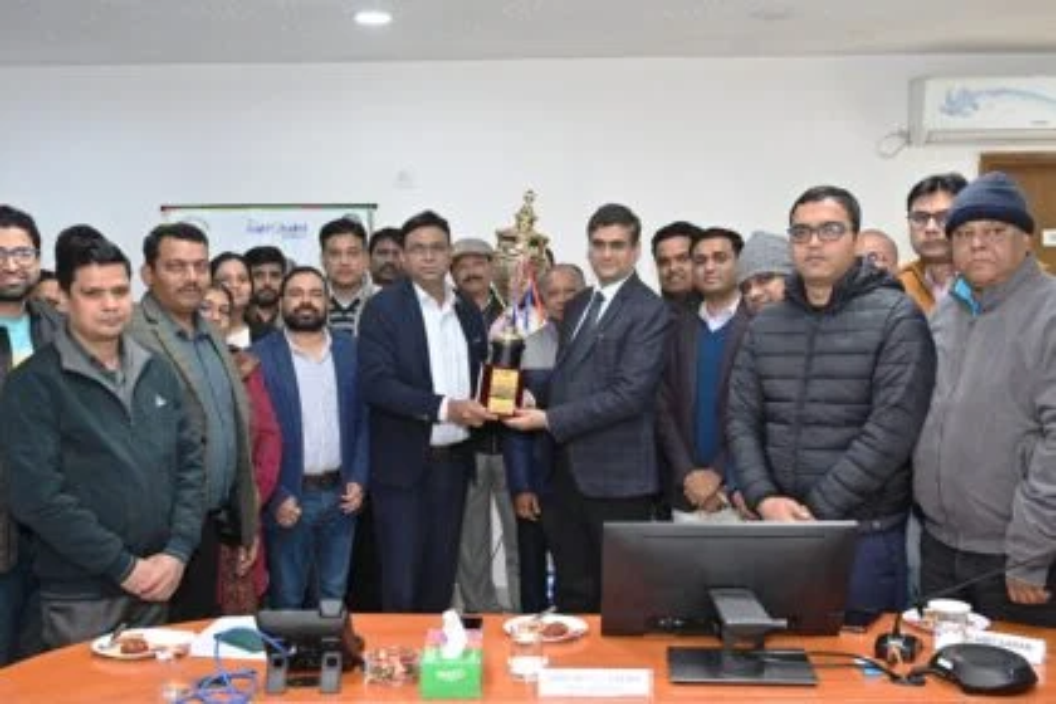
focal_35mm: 34
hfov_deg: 55.8
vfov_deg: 38.9
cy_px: 352
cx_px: 528
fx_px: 997
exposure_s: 1/160
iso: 2000
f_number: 5
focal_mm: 34
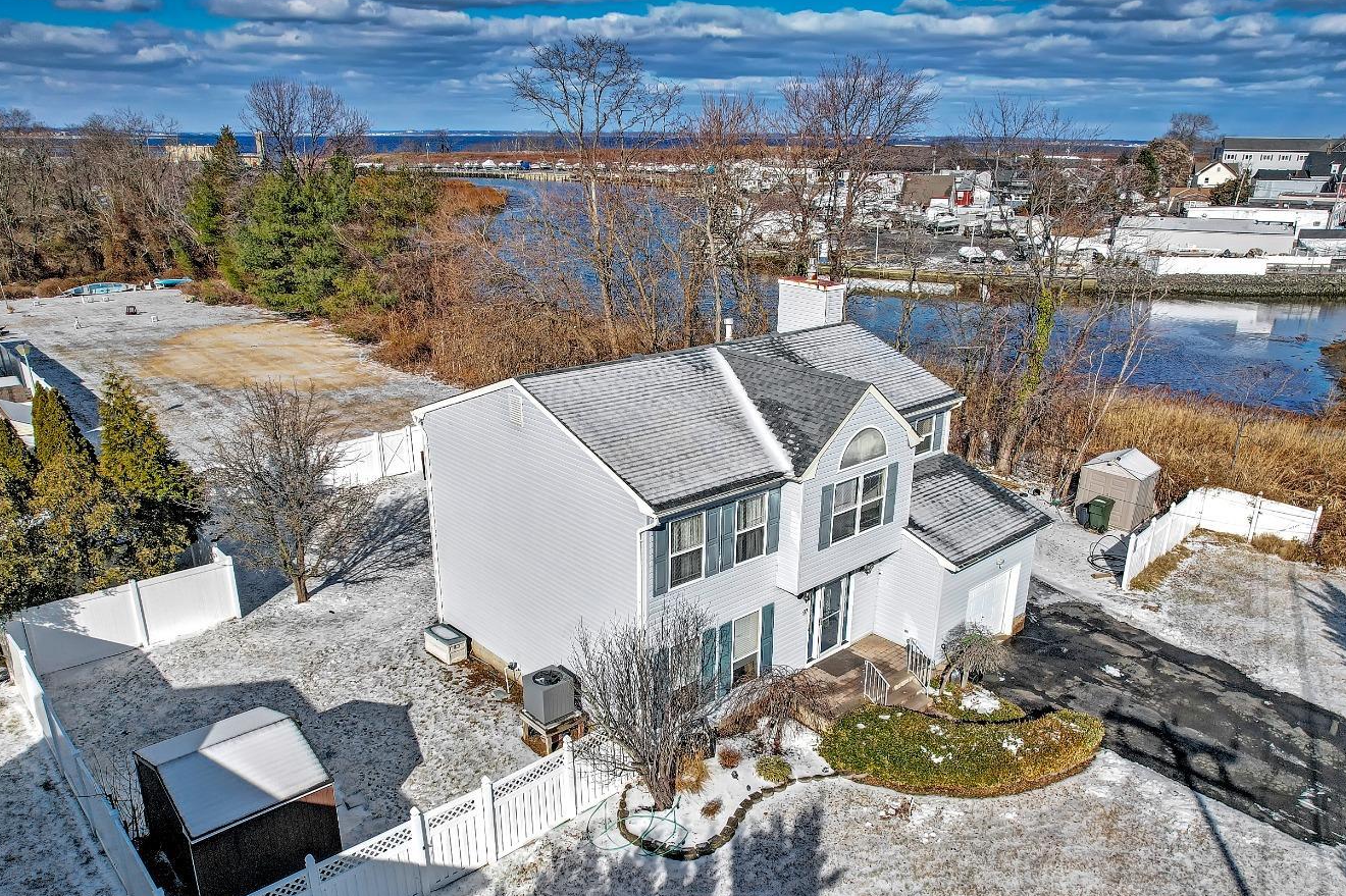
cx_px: 712
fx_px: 934
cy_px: 495
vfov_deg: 51.2
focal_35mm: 25
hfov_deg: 71.5
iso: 150
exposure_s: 1/4000
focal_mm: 8.4
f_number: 2.8
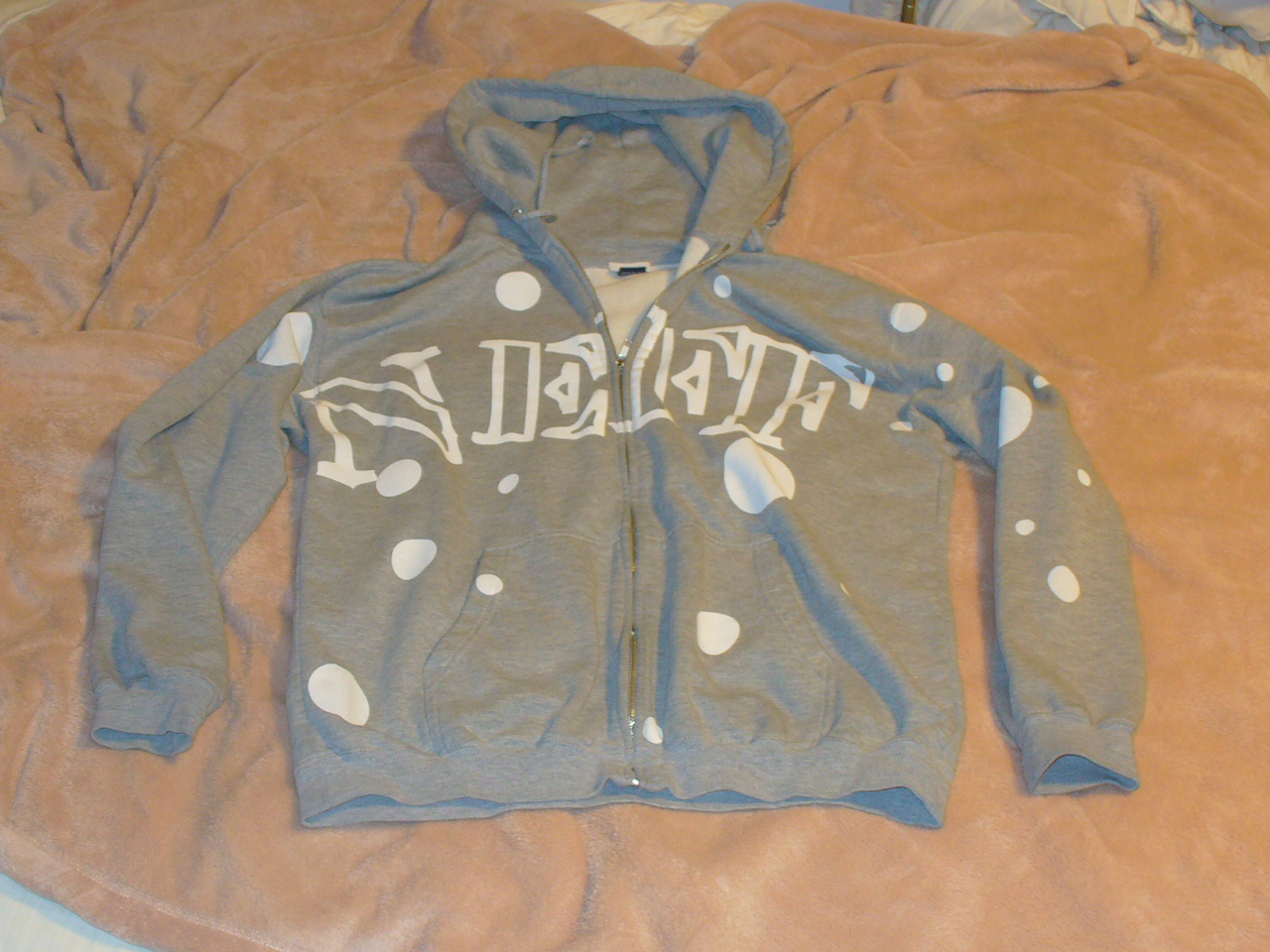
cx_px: 635
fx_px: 1834
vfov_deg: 29.1
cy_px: 476
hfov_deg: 38.2
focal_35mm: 50
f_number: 2.8
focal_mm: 6.1
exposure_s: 1/8
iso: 100
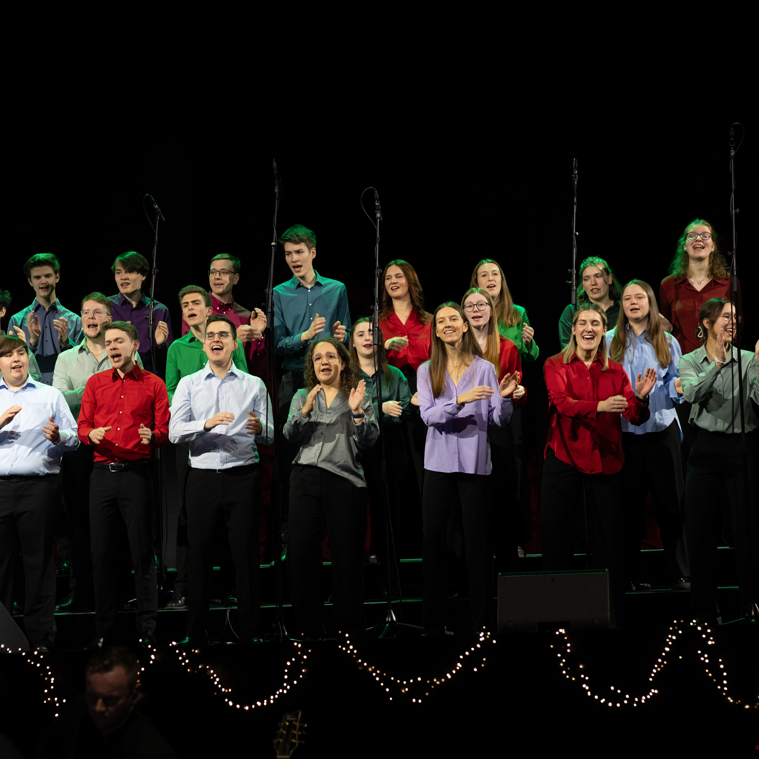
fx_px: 2704
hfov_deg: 15.9
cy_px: 381
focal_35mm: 109
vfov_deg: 16.0
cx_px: 234
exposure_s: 1/200
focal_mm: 85
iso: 1000
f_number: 3.5
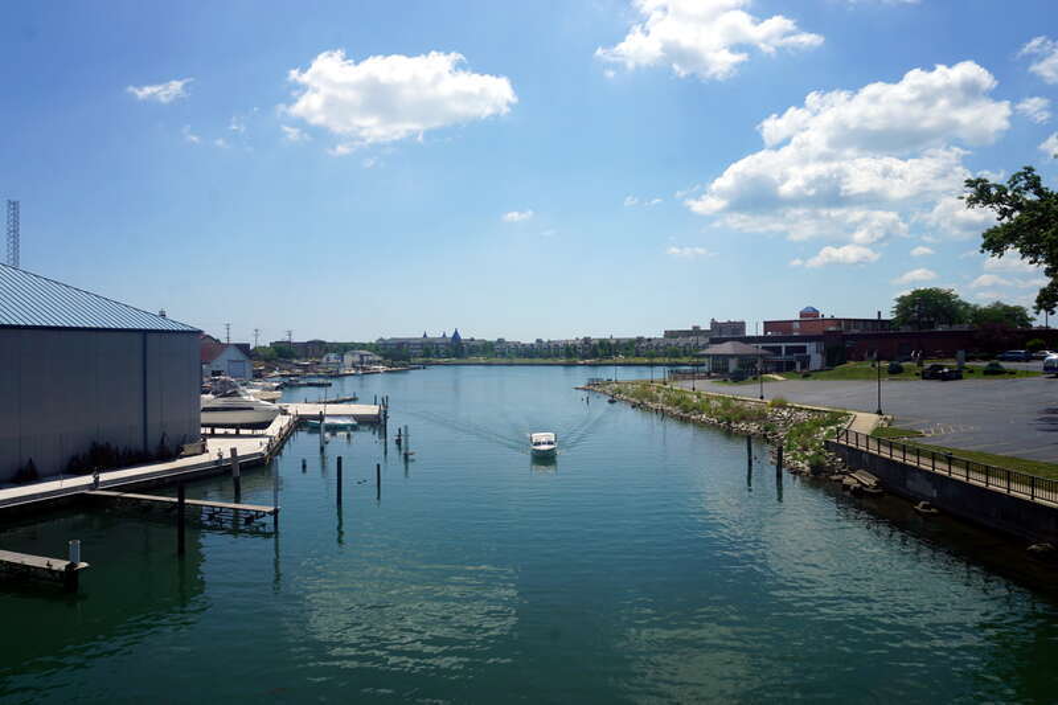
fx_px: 705
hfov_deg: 73.8
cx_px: 529
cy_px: 352
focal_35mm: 24
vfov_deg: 53.1
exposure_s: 1/320
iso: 100
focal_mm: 16
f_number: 11
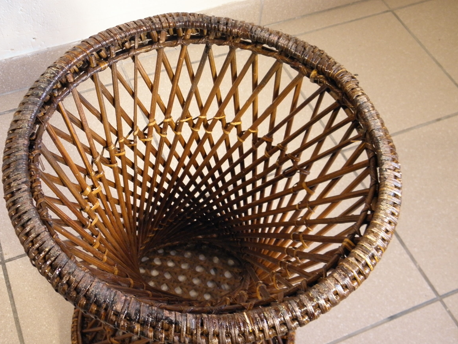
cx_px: 213
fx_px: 556
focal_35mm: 42
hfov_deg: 44.8
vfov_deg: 34.3
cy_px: 190
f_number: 3.7
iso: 200
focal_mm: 6.8
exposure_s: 1/20
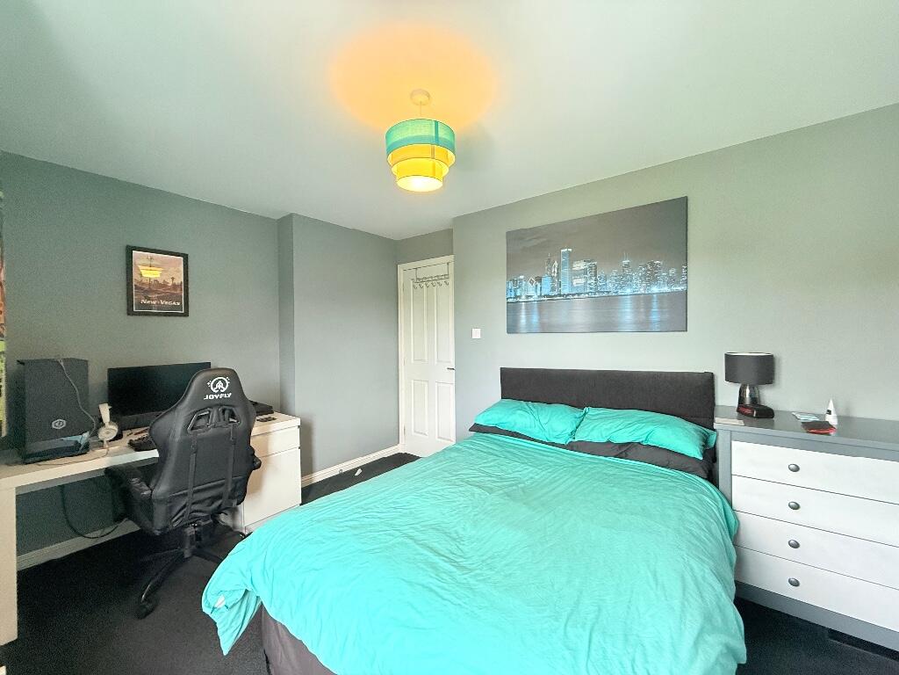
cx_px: 450
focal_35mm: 14
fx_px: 364
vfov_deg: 85.7
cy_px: 338
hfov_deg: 102.1
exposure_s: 1/73
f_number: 2.2
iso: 320
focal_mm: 2.22
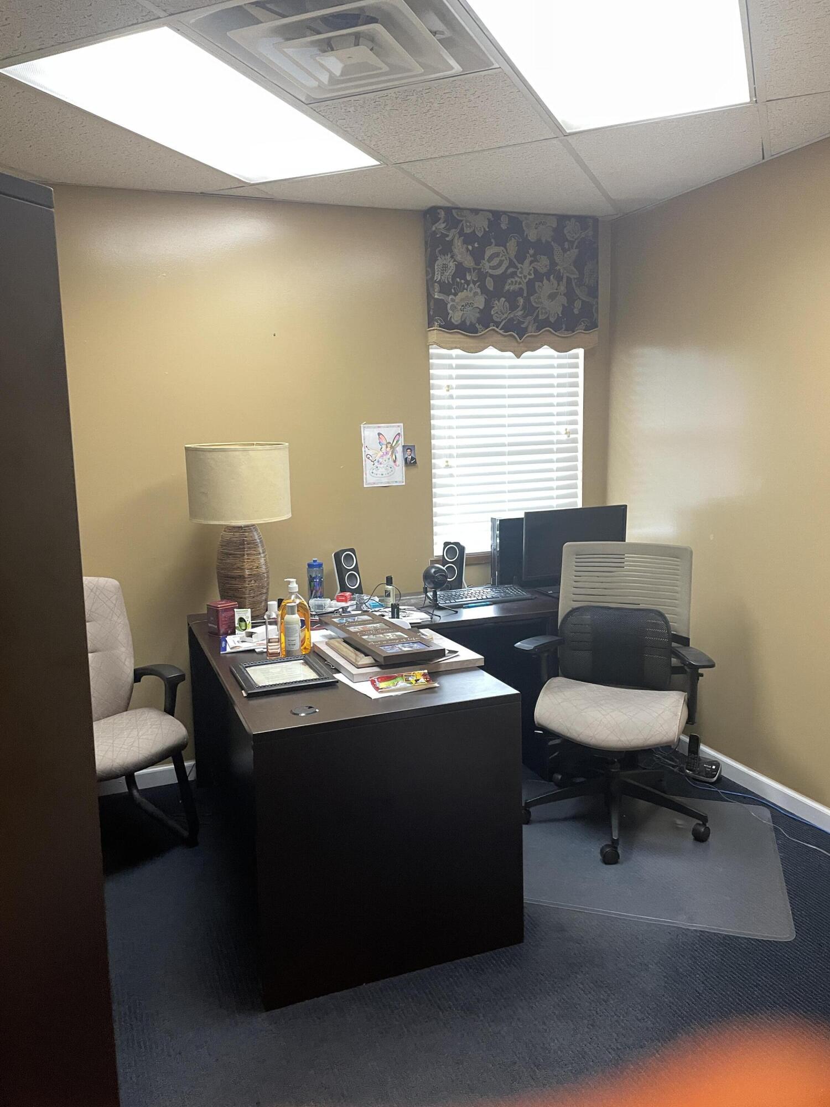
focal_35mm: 26
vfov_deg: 67.3
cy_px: 554
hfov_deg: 53.1
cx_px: 415
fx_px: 831
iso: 250
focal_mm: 4.2
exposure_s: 1/60
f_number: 1.6
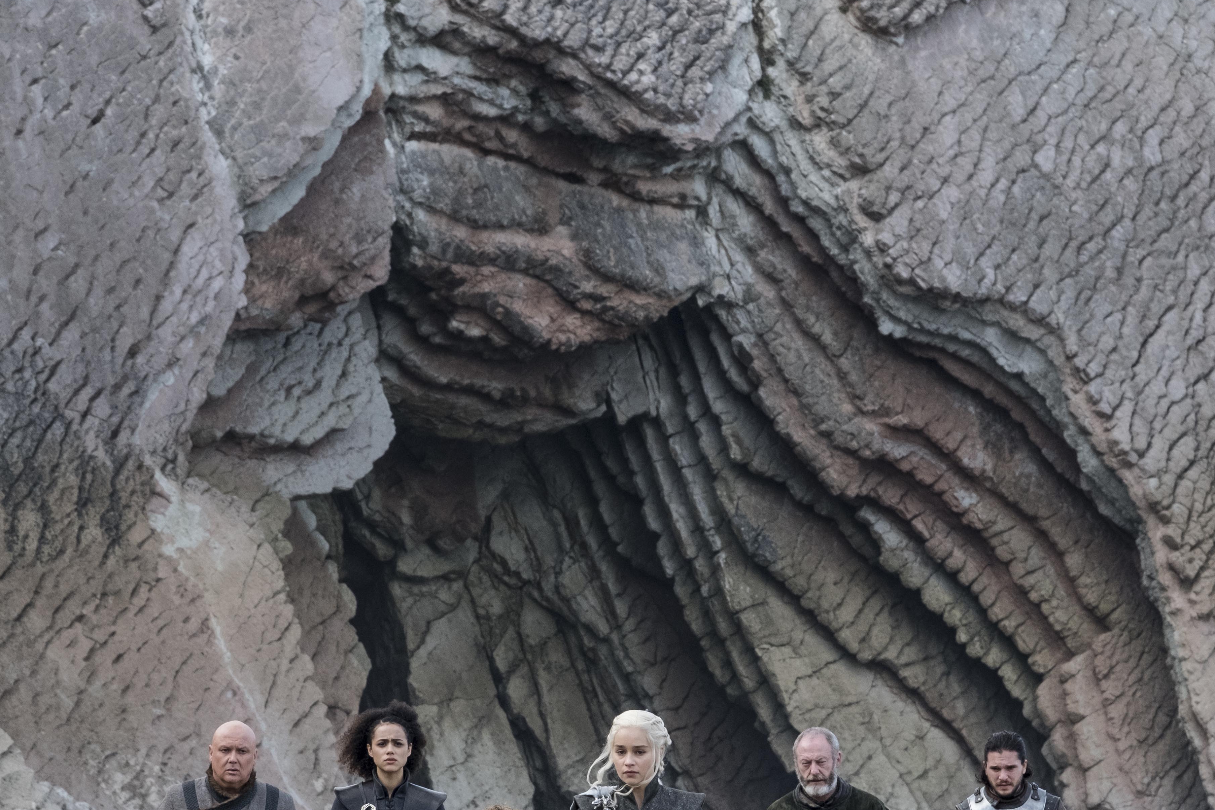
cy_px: 642
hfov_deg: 5.9
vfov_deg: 3.9
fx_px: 11778
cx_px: 611
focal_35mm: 349
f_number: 10
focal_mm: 140
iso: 800
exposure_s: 1/250
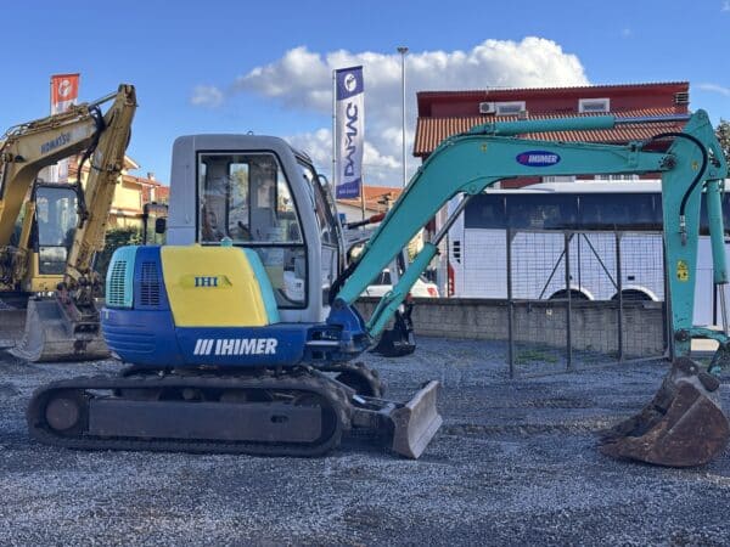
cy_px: 274
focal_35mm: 48
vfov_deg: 30.3
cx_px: 365
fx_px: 1012
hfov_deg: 39.7
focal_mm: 6.86
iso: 64
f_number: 1.78
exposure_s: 1/1242
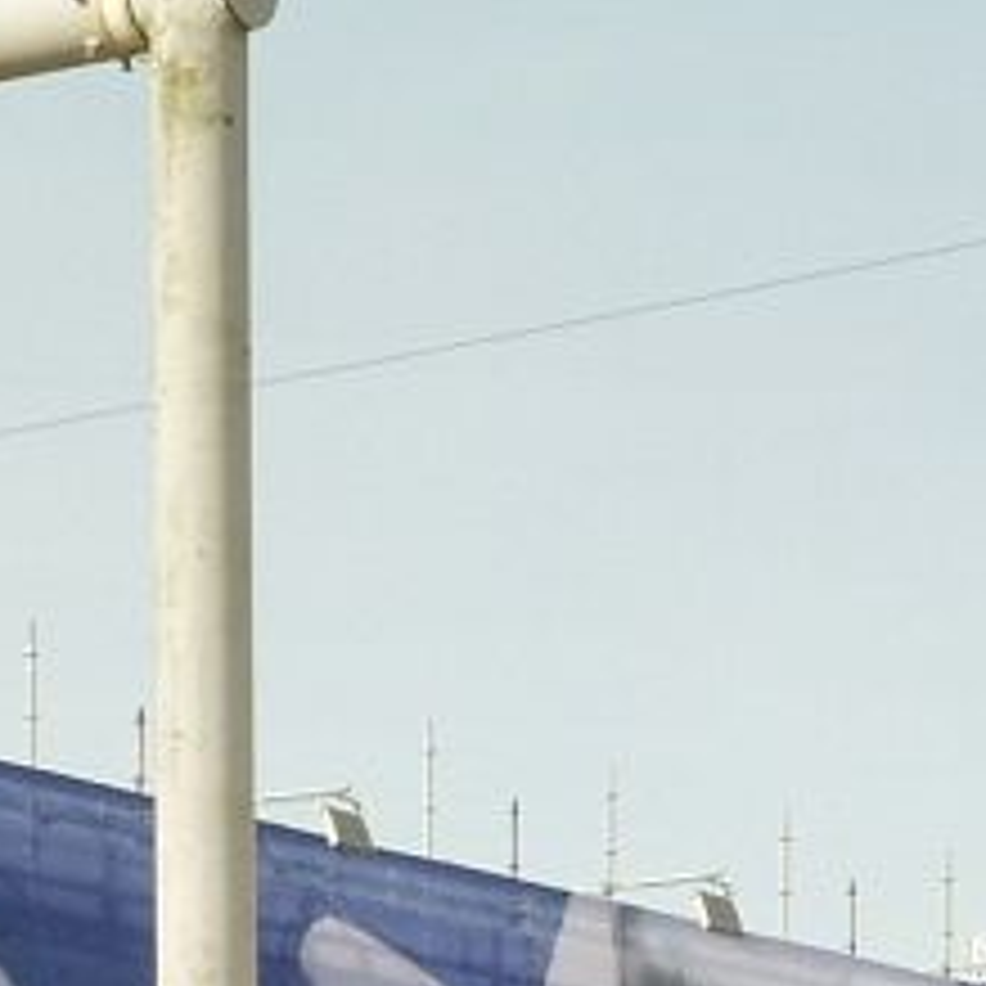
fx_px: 9313
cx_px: 563
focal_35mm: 289
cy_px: 1544
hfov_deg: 6.1
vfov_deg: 6.0
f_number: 6.3
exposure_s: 1/125
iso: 100
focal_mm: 12.5
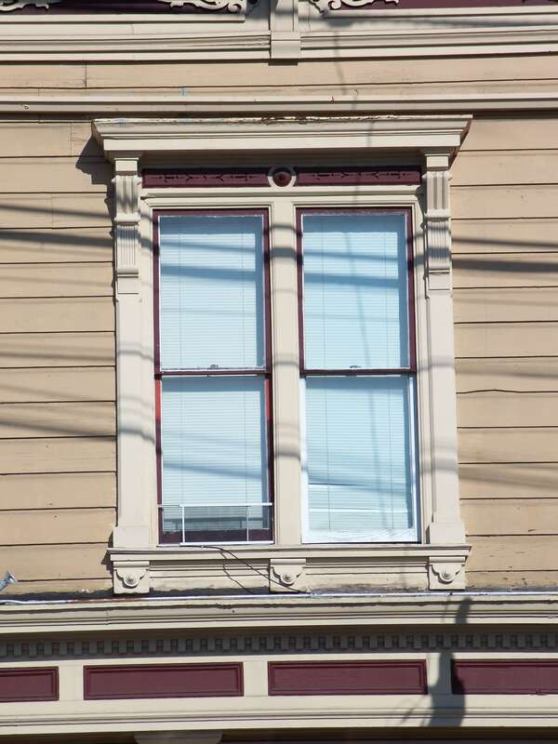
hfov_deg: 8.0
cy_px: 372
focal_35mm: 185
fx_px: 3976
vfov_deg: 10.7
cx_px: 279
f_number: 6.3
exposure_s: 1/400
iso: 64
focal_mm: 38.8
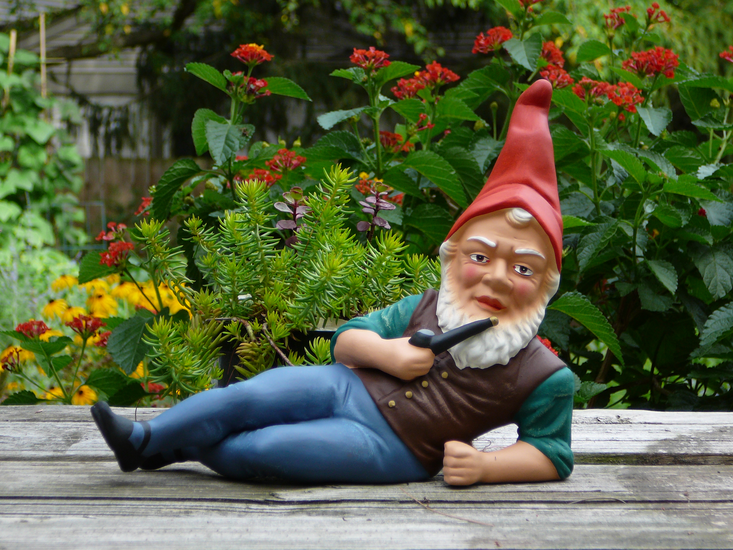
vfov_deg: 13.2
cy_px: 275
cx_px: 366
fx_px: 2372
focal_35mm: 112
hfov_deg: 17.6
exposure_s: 1/100
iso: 80
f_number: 3.9
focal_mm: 16.6
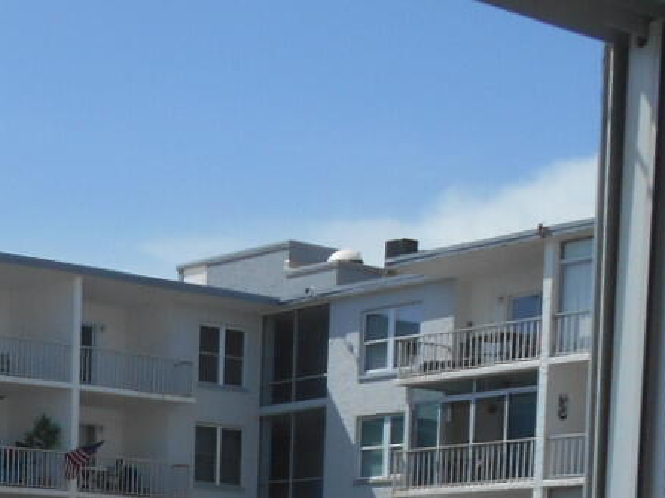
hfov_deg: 19.5
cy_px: 856
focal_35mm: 93
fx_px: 1786
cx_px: -195
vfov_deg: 14.3
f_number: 3.4
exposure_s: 1/1250
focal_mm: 4.7
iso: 80
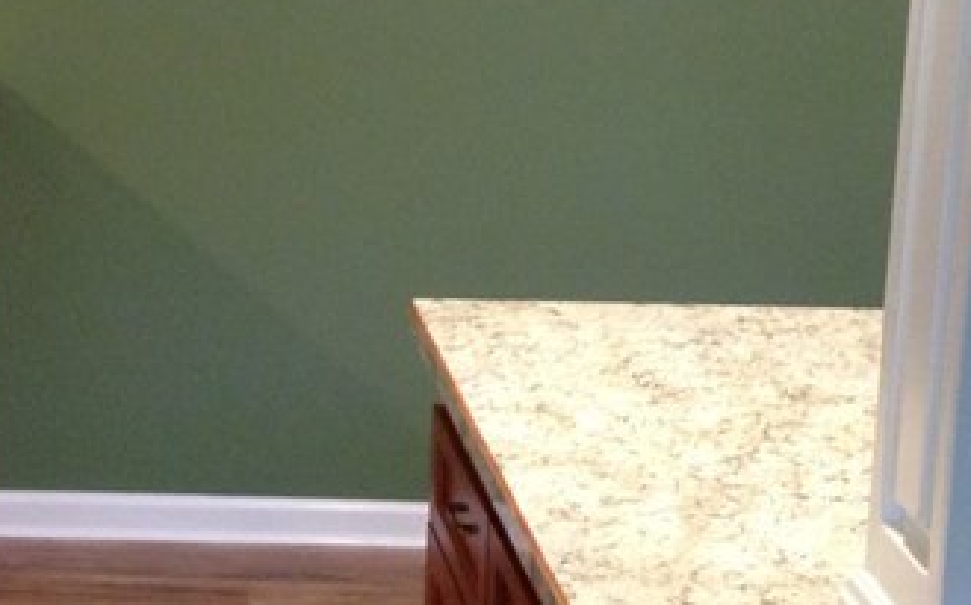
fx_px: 2882
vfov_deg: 11.9
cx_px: 56
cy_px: 103
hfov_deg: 18.7
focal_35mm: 109
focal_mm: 4.12
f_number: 2.4
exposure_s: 1/20
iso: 200
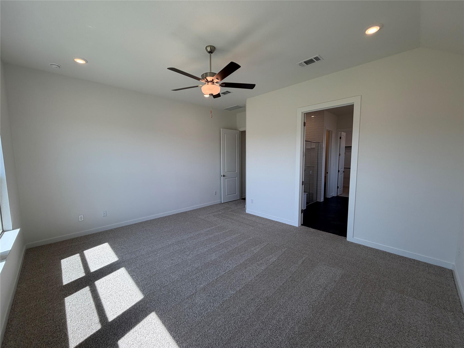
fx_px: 188
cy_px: 174
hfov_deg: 102.1
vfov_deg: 85.7
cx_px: 232
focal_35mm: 14
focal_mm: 2.22
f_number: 2.2
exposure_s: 1/182
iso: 40
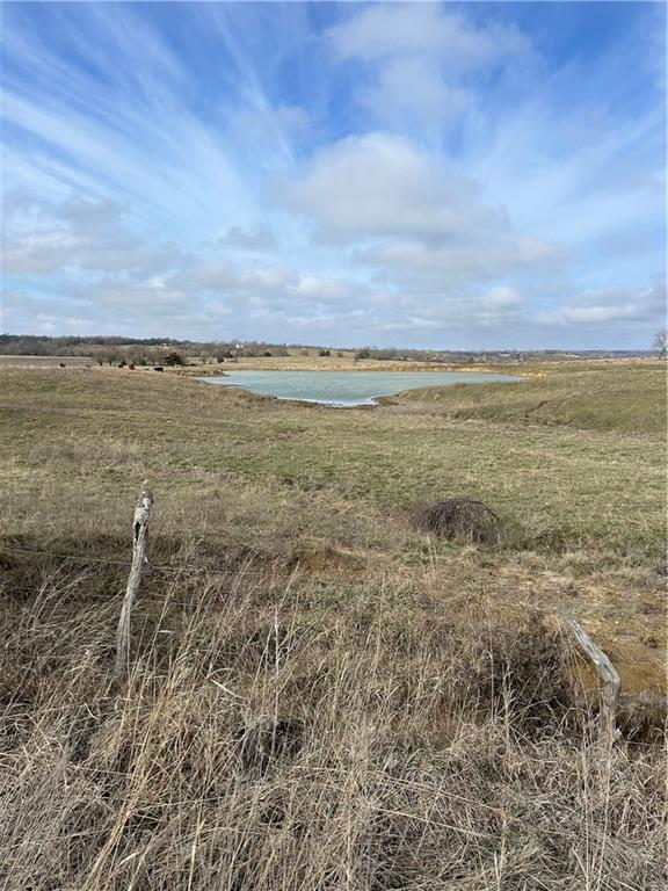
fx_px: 669
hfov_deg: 53.1
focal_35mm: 26
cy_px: 446
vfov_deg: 67.3
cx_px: 334
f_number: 1.5
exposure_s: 1/5587
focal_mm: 5.7
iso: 50
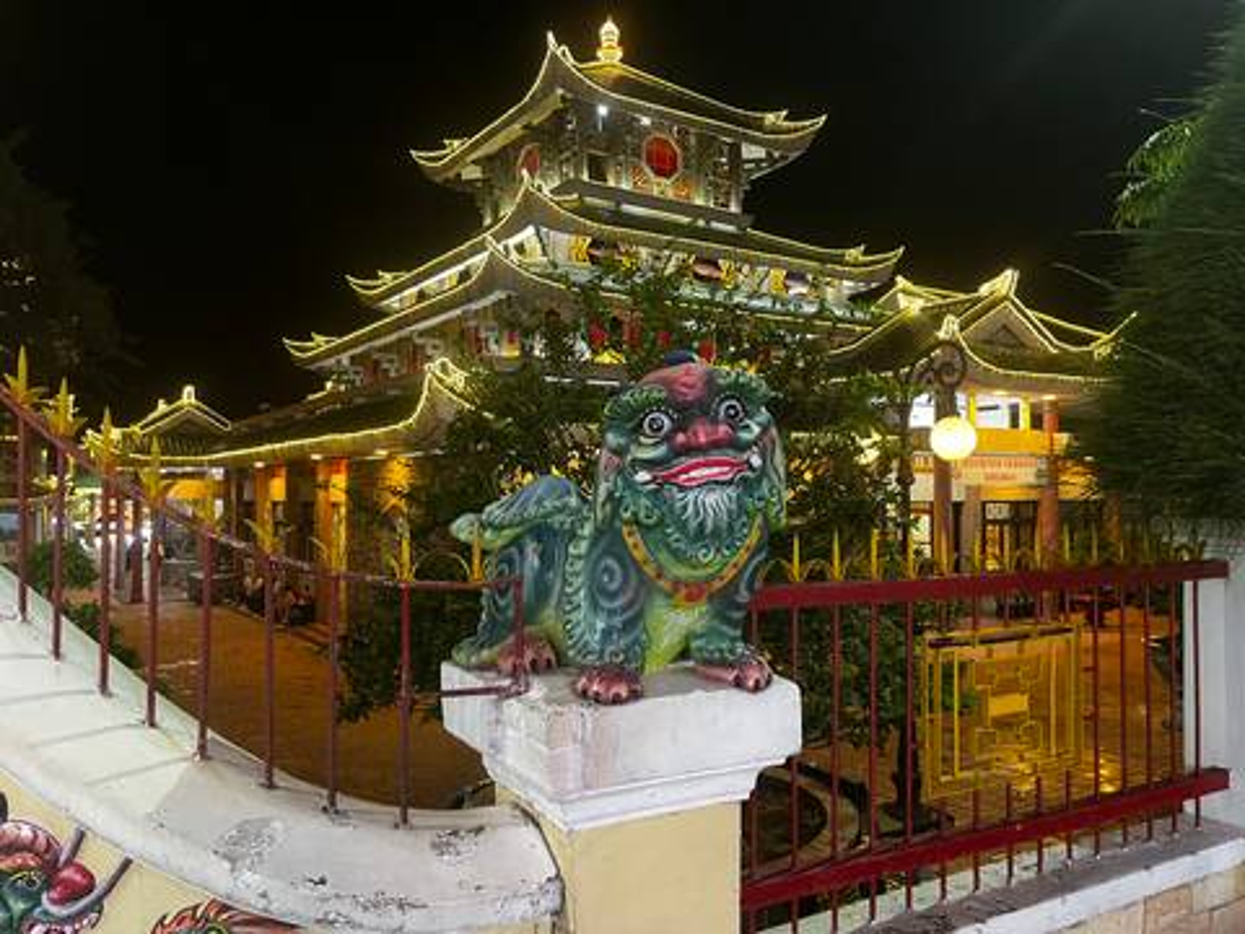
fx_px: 935
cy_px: 467
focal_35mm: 26
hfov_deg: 67.3
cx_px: 622
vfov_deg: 53.1
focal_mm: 5.1
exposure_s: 1/50
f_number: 1.6
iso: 500
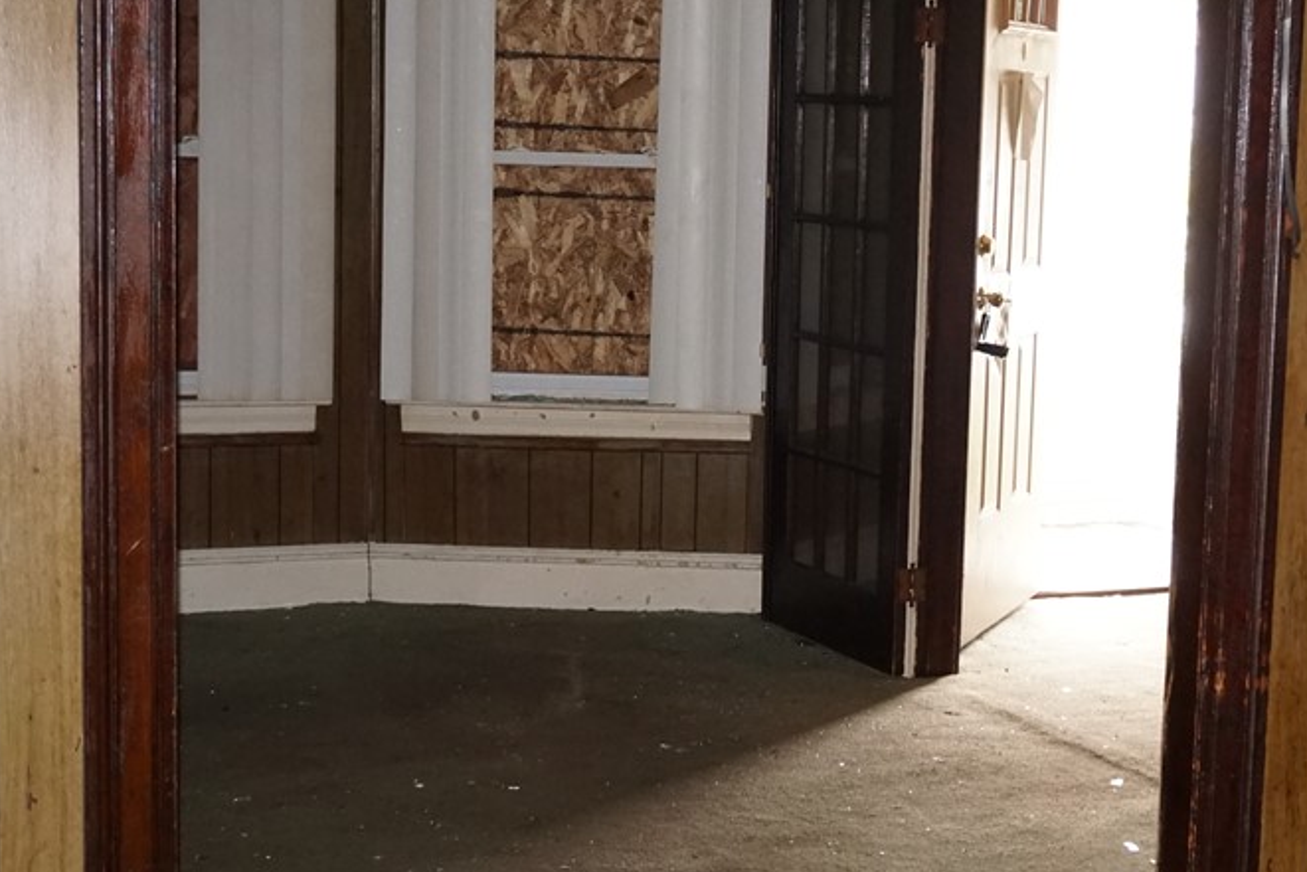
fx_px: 2505
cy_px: 480
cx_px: 915
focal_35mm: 69
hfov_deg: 29.0
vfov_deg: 19.7
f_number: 4.5
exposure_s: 1/60
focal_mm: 28
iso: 2000
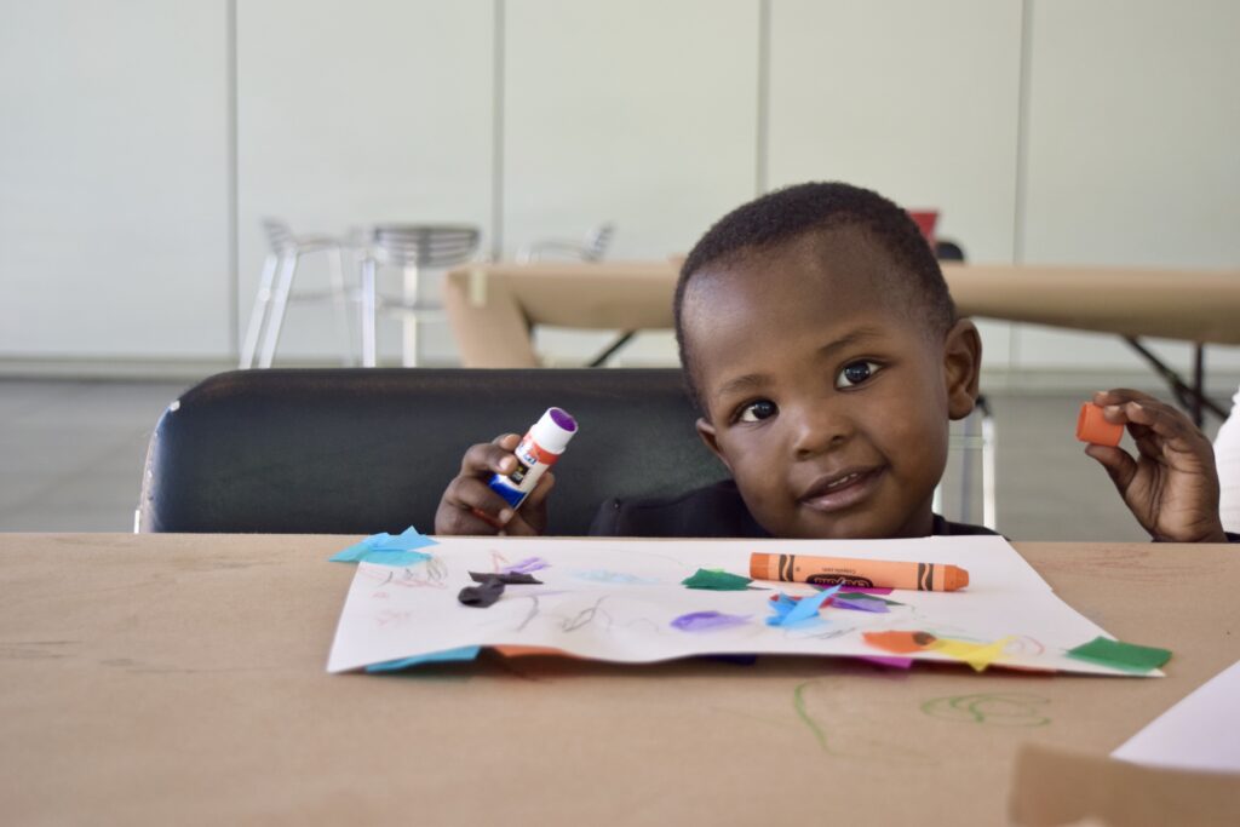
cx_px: 620
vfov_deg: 25.1
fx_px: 1860
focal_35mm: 54
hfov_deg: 36.9
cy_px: 414
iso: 500
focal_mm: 36
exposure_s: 1/60
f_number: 4.8
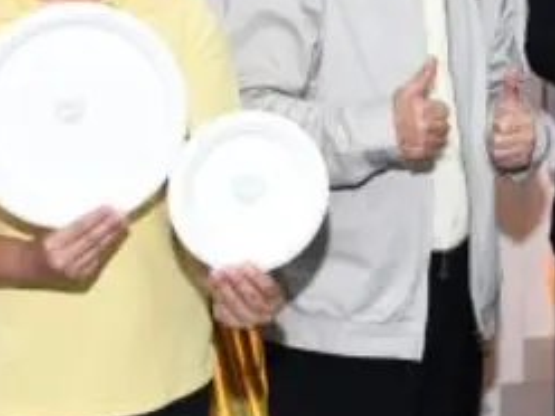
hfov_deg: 18.9
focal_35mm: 103
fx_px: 1651
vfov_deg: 14.0
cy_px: -45
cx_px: 436
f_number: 5
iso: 800
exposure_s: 1/125
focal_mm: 34
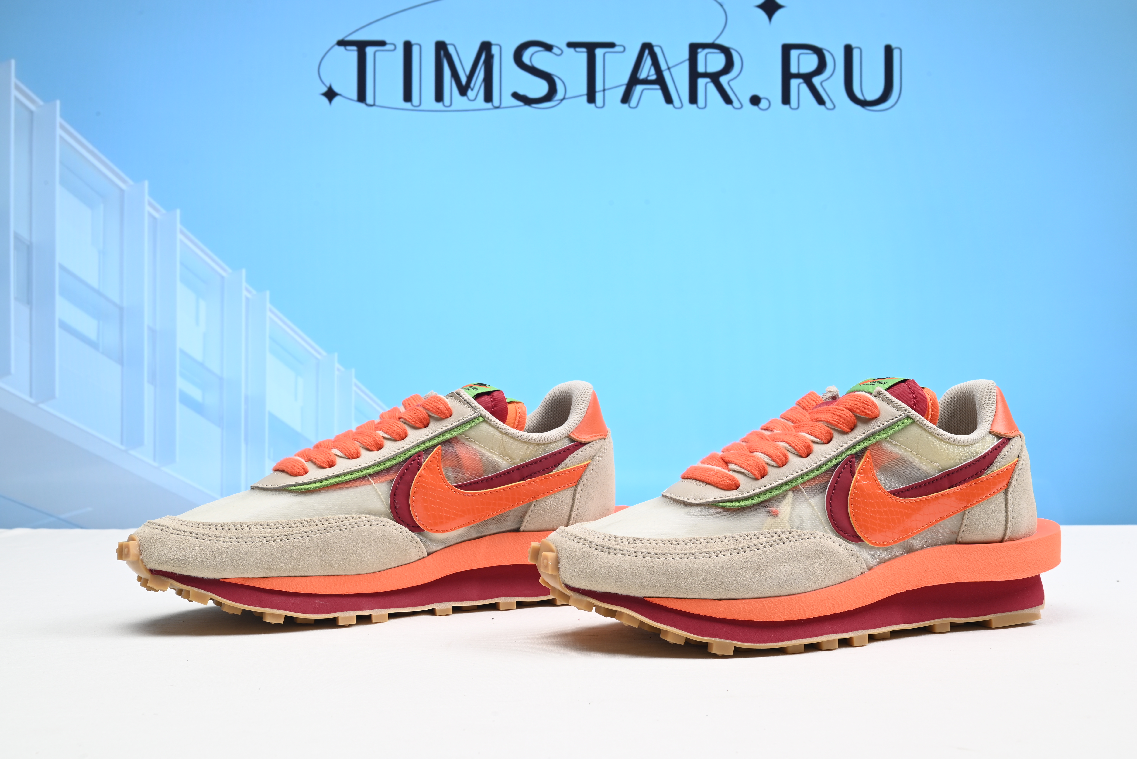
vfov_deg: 35.1
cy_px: 380
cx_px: 568
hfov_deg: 50.7
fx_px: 1201
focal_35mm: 38
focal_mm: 38
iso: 100
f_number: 16
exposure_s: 1/2
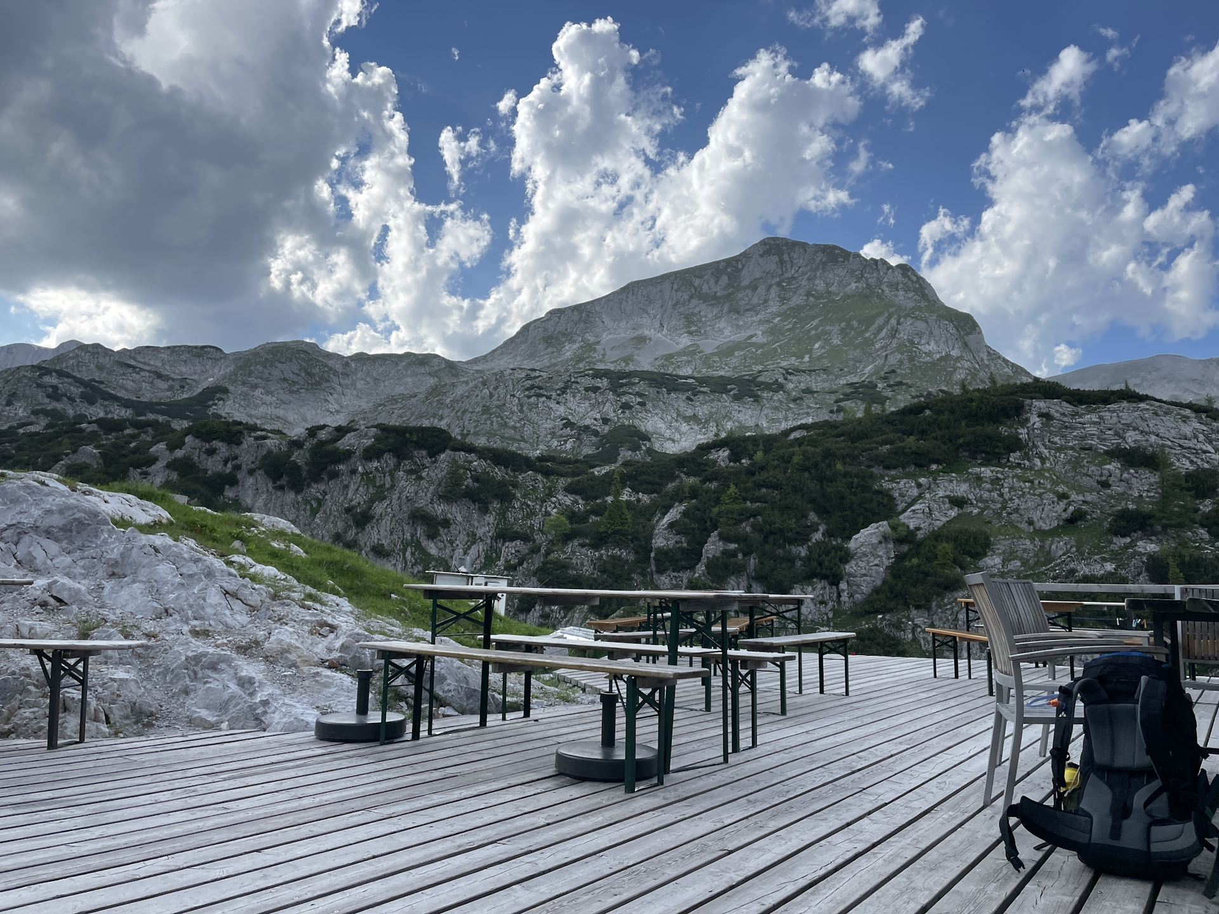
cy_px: 457
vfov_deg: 53.1
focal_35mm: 26
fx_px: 916
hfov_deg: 67.3
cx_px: 610
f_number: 1.6
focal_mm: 4.2
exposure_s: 1/3040
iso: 32
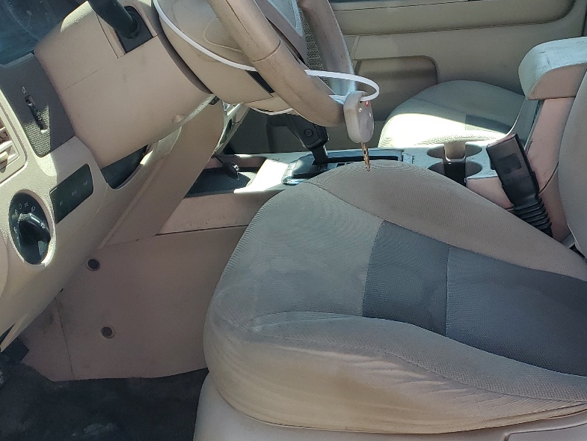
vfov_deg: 27.5
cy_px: 213
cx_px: 393
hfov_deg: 35.8
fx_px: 899
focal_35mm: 53
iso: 50
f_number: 1.5
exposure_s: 1/769
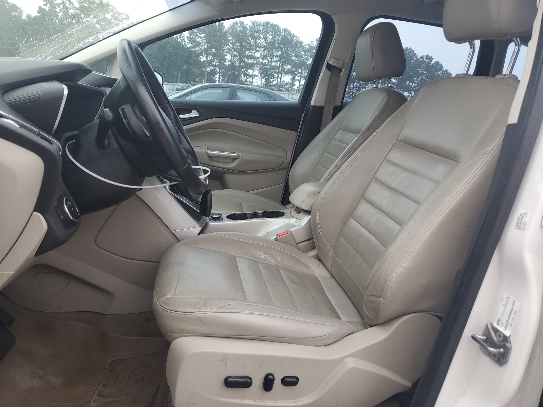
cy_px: 204
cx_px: 272
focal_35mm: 26
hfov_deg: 67.3
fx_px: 408
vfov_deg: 53.1
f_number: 1.5
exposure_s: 1/120
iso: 55
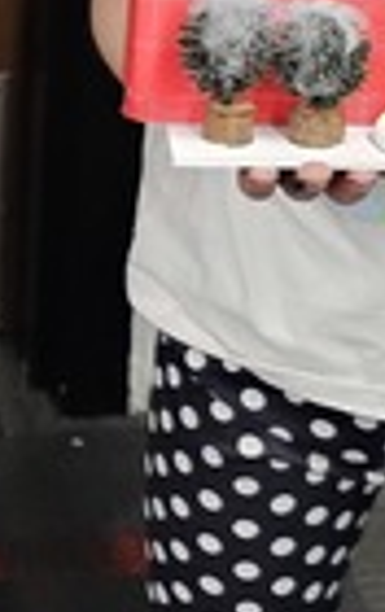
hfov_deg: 7.1
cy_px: 262
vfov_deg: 11.7
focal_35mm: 178
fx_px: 2976
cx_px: -442
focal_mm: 6.3
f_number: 1.7
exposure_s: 1/120
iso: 640
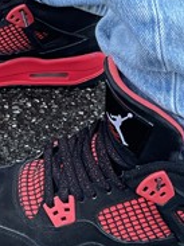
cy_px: 84
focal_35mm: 95
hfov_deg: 15.5
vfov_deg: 20.6
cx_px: 55
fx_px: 674
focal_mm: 4.2
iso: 125
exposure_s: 1/65
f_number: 1.6
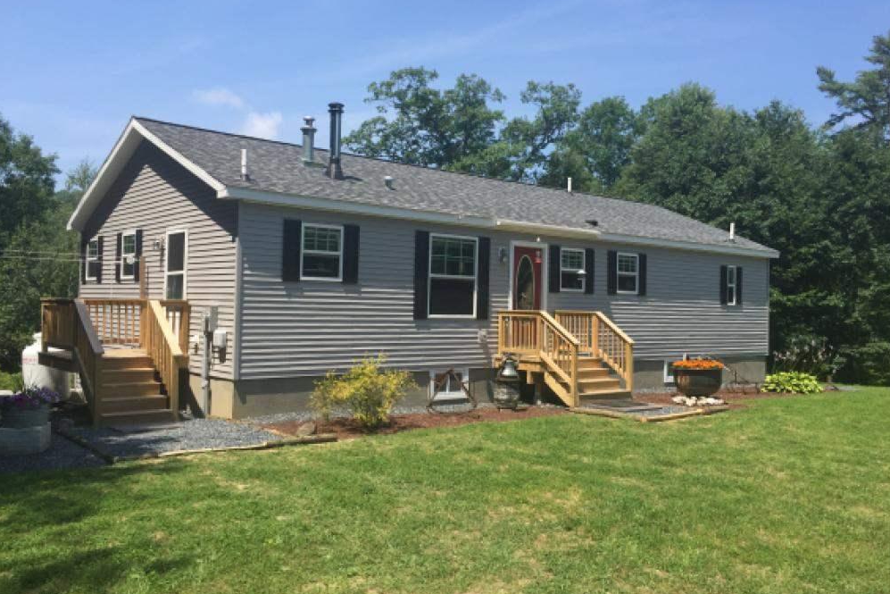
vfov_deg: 42.3
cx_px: 454
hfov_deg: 60.3
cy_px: 293
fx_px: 766
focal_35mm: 31
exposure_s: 1/1582
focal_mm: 4.15
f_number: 2.2
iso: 32
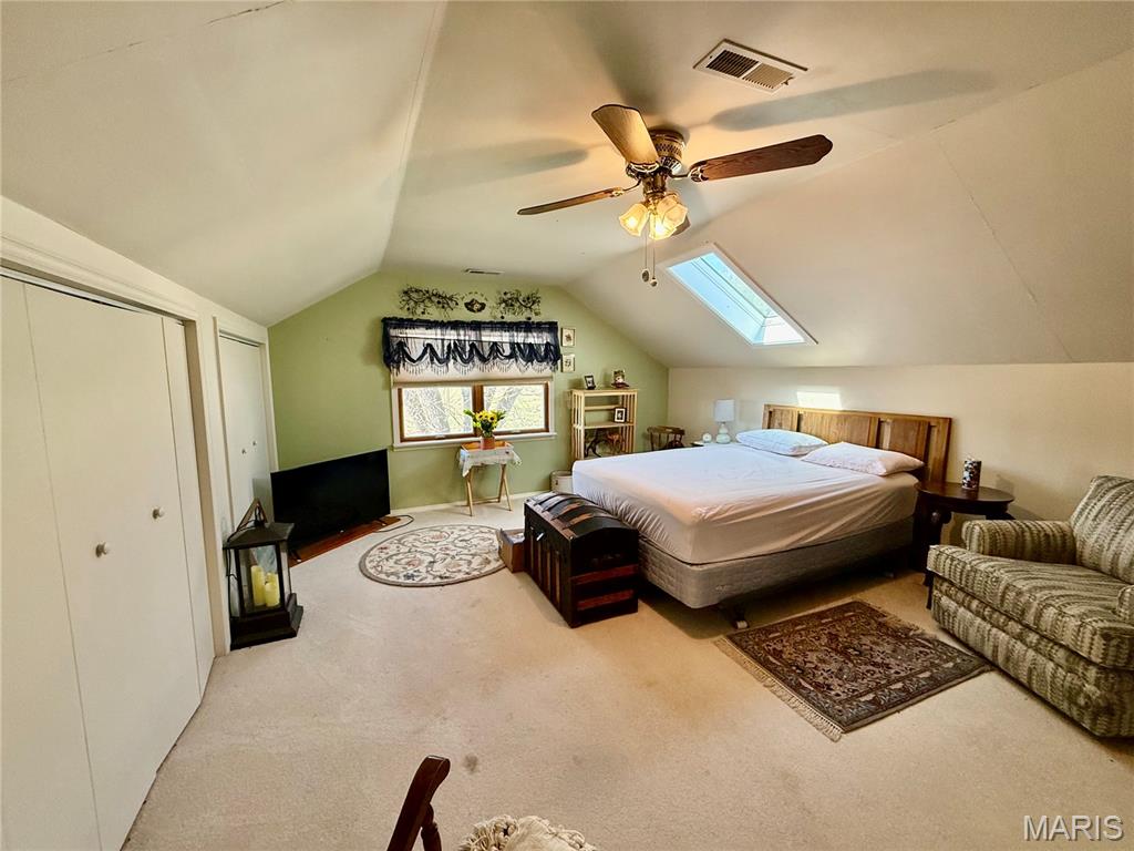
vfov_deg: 85.7
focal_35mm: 14
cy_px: 426
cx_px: 567
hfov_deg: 102.1
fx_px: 459
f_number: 2.2
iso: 200
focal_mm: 2.22
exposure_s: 1/120
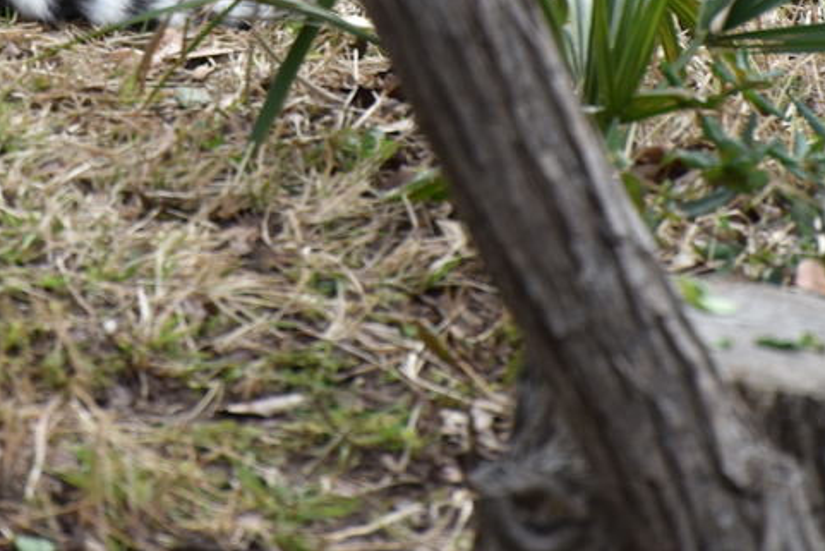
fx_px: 18292
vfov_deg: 1.7
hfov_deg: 2.6
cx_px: 77
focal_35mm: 798
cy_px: -180
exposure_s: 1/640
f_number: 5.6
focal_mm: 300
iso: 500
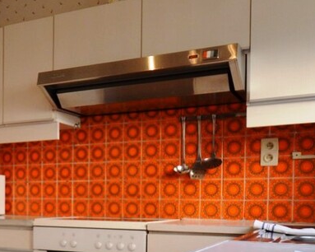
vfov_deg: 27.1
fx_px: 509
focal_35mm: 55
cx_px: 54
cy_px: 211
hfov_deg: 33.2
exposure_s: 1/125
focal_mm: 11
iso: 400
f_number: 5.6
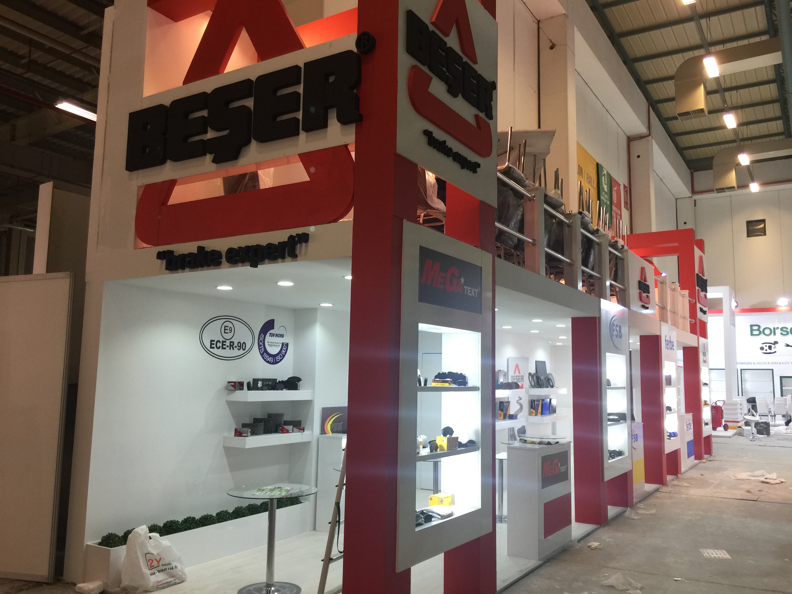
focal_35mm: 29
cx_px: 396
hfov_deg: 61.7
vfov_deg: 48.2
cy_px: 297
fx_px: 664
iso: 50
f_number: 2.2
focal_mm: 4.15
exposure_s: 1/33
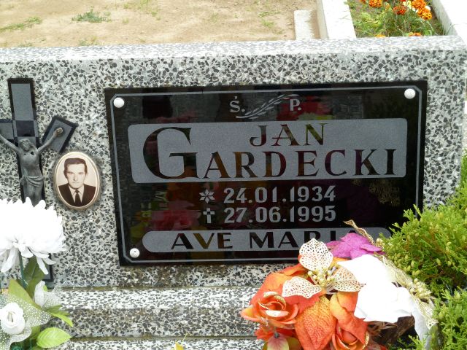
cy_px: 175
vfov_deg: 18.9
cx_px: 234
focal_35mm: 78
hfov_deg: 25.0
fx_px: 1052
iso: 80
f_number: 4.2
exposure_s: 1/160
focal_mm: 12.8
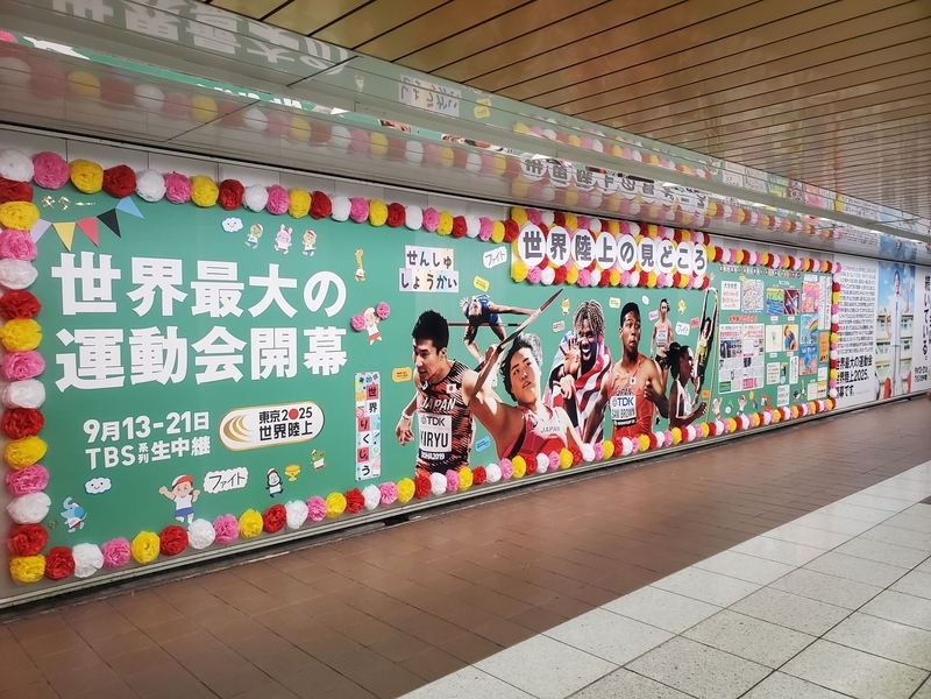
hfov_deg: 67.3
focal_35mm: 26
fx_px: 699
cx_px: 466
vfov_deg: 53.1
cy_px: 350
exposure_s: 1/100
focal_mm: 4.3
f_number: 2.4
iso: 250
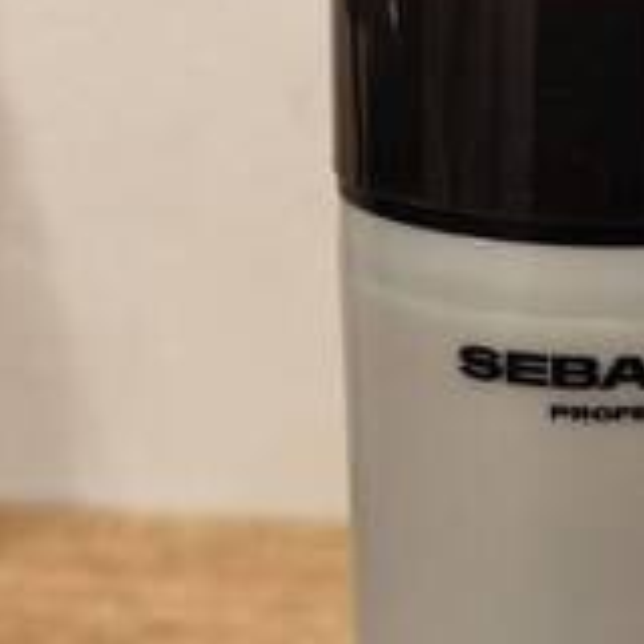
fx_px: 1600
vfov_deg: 22.2
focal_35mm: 76
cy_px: 576
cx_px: 608
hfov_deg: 22.1
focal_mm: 6.19
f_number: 1.65
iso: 640
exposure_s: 1/100
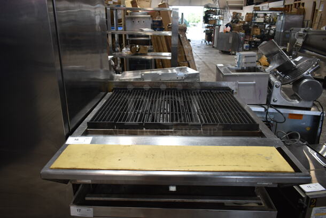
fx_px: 245
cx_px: 163
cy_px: 109
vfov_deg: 48.0
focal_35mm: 27
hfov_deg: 67.3
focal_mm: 18
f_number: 3.5
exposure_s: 1/125
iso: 360
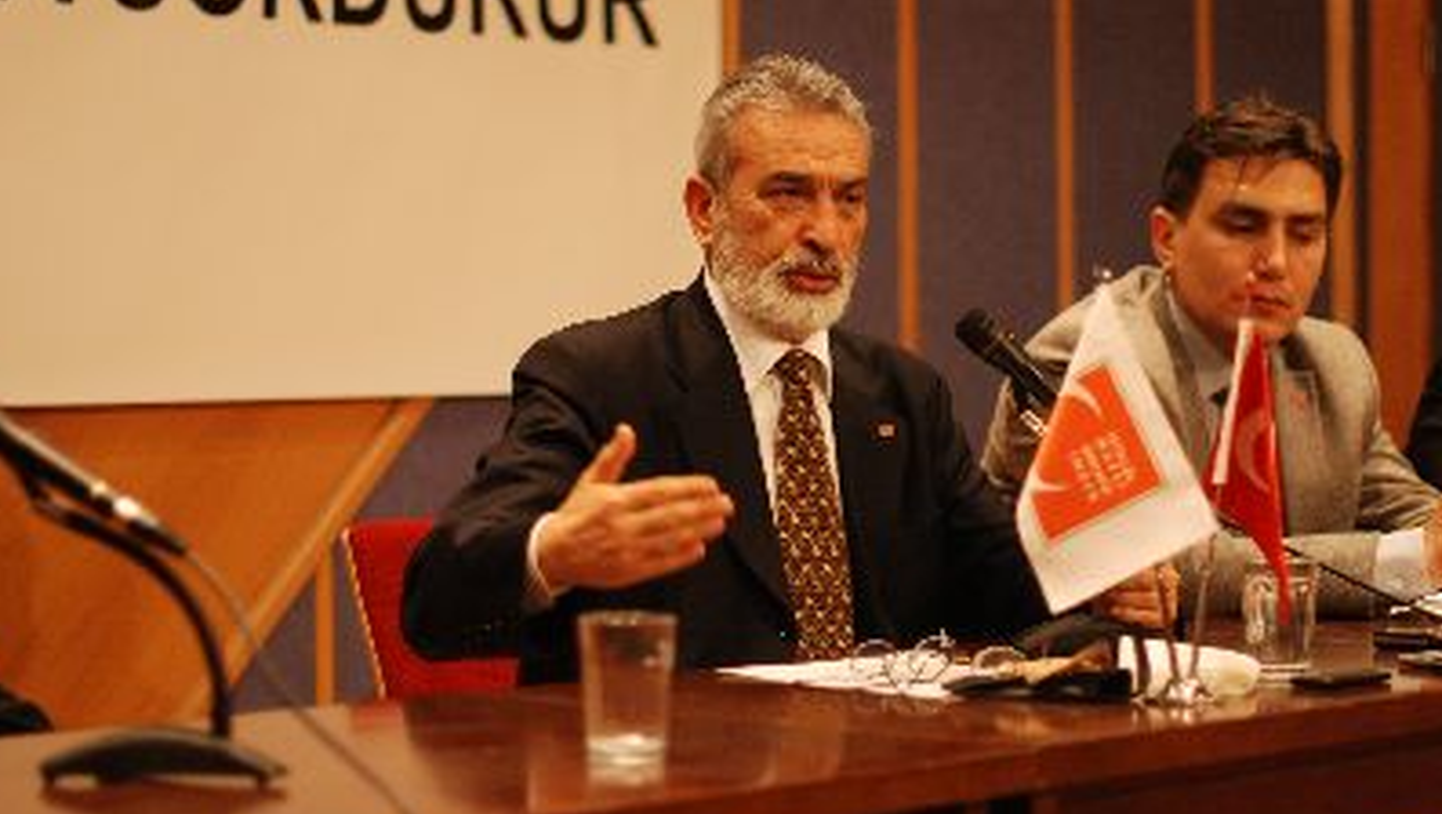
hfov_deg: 21.5
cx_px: 817
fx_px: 3788
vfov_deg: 12.2
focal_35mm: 99
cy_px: 245
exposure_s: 1/60
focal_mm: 50
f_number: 1.4
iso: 200
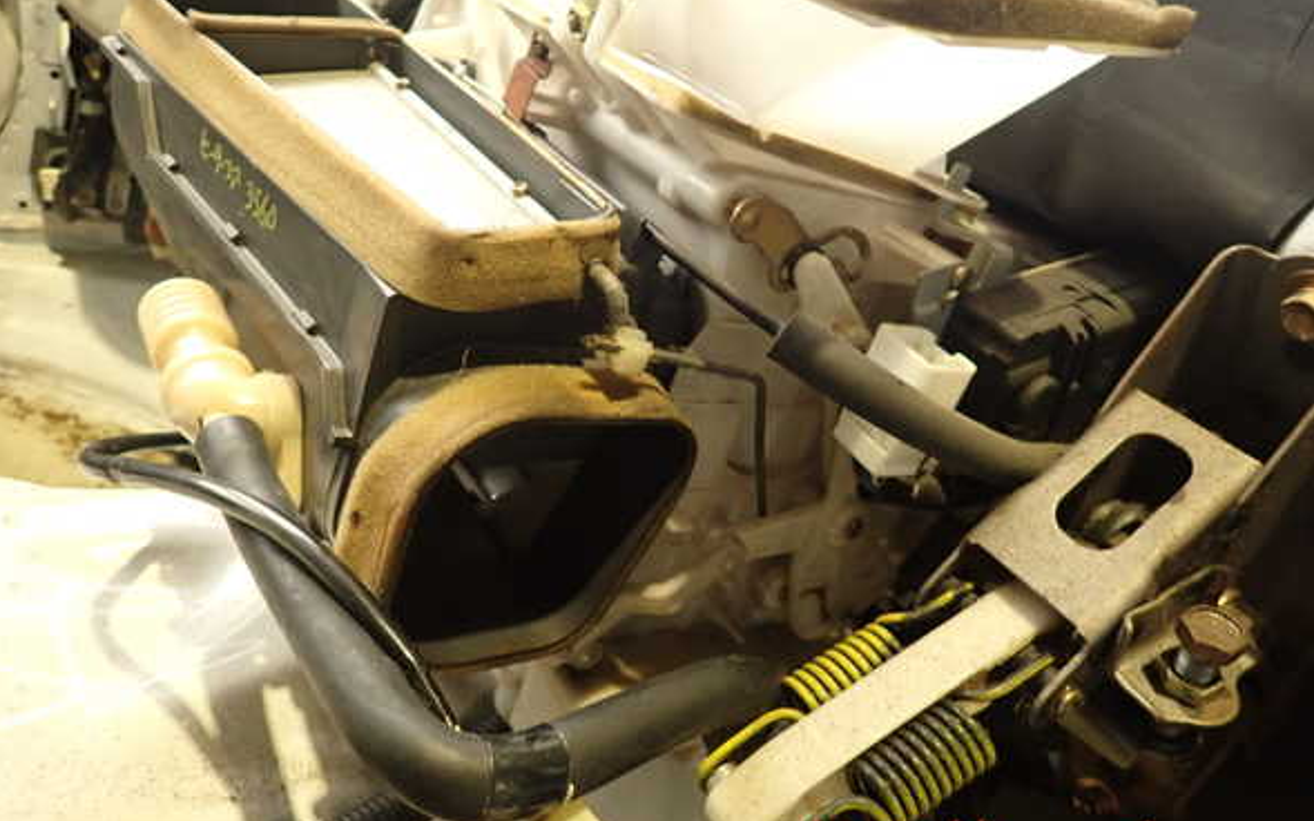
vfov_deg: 46.0
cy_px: 370
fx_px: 967
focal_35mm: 27
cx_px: 647
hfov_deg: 68.4
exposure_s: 1/30
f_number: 2
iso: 320
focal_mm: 4.5
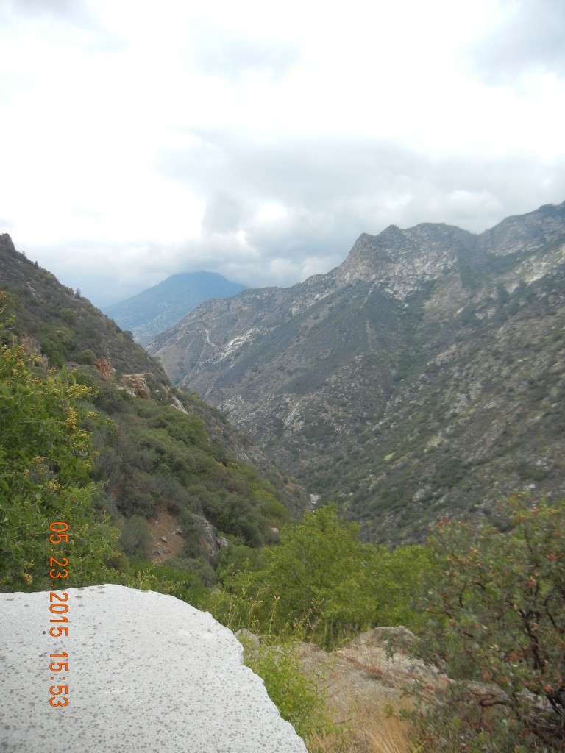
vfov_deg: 60.0
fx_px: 653
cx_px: 282
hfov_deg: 46.8
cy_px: 376
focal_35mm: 30
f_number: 3.5
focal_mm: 5.4
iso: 160
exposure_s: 1/976
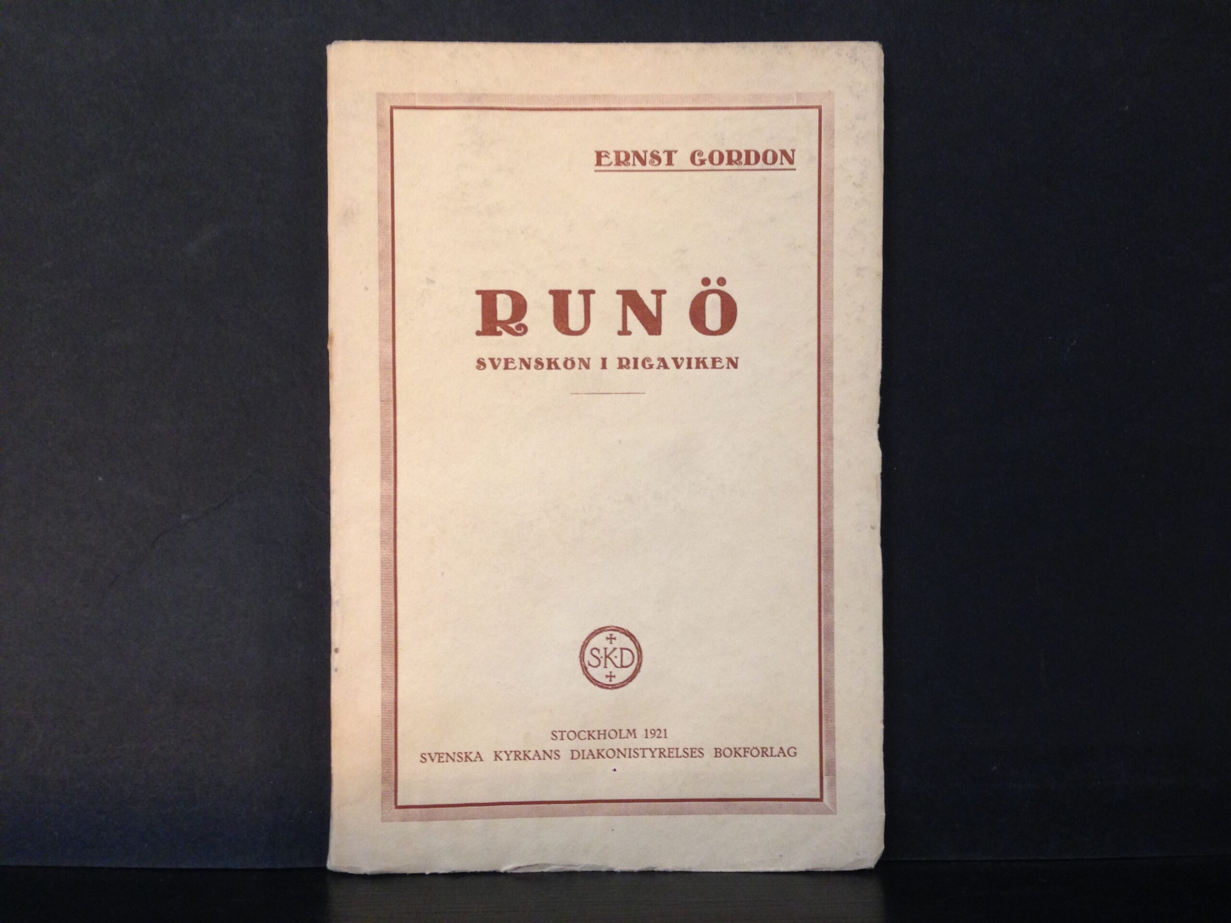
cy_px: 462
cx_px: 616
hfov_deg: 55.4
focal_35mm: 33
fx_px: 1174
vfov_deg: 42.9
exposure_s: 1/20
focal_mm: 4.12
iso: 125
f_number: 2.4
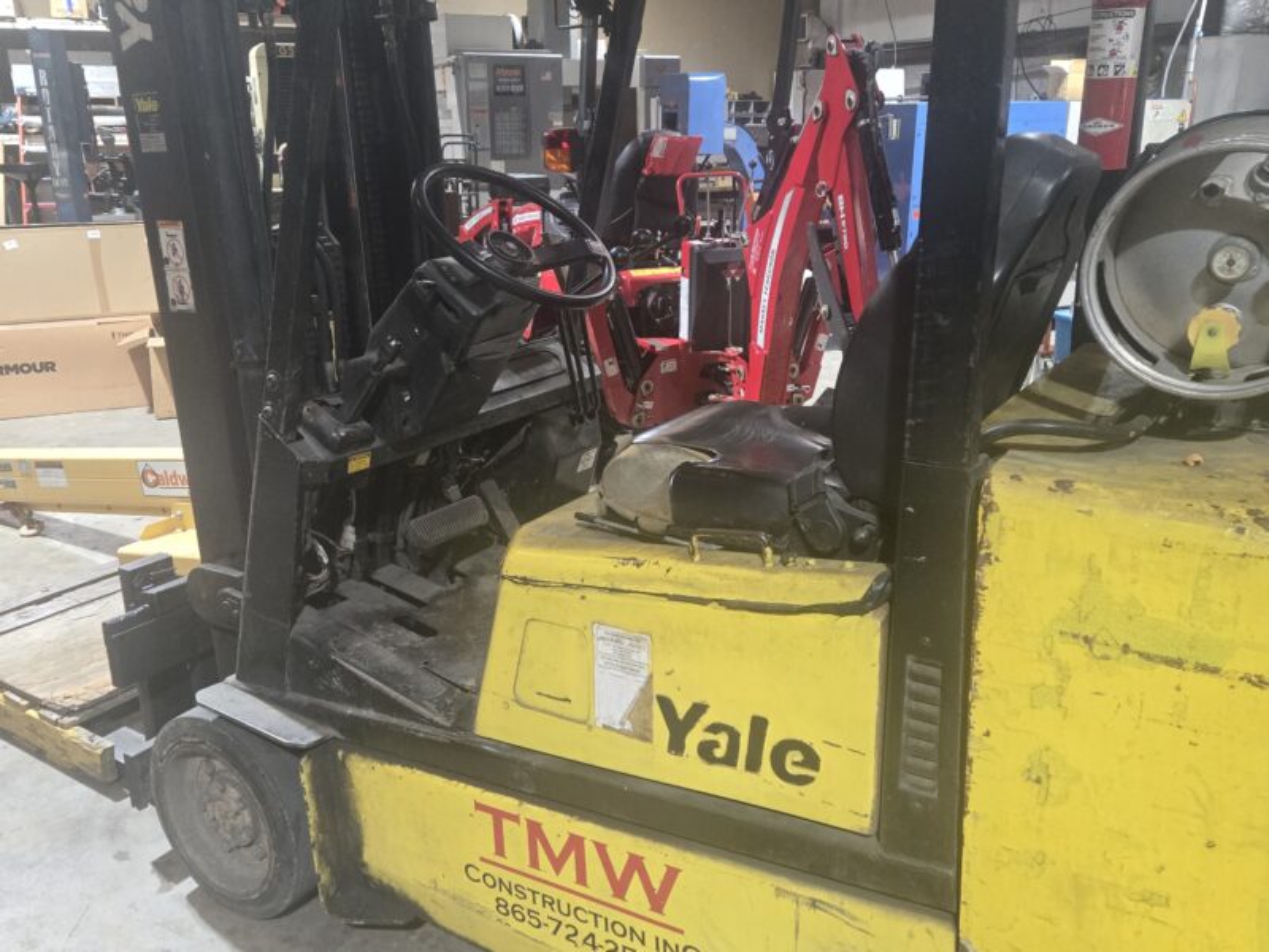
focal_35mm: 23
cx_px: 634
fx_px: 843
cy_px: 476
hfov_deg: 73.9
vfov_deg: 58.9
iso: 800
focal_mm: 5.4
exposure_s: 1/120
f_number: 1.8
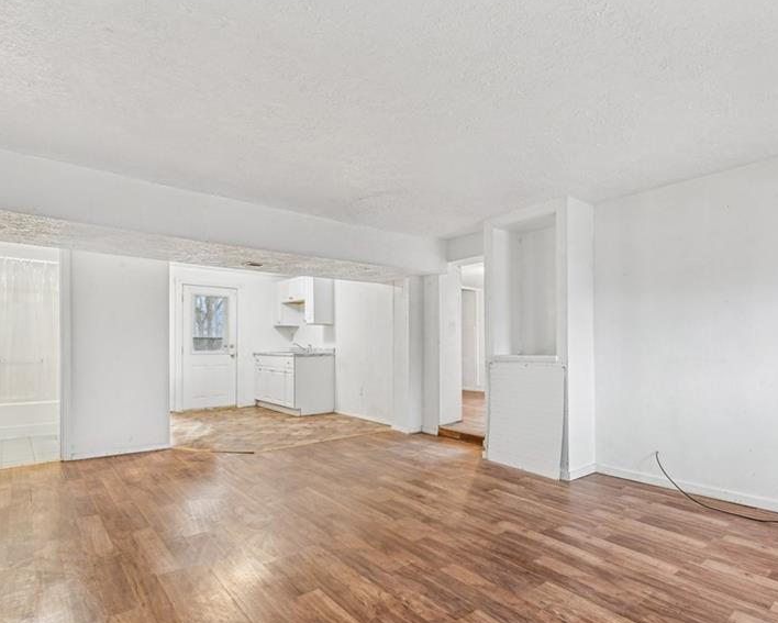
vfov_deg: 70.7
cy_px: 343
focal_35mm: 19
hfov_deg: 82.1
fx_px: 438
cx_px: 474
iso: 50
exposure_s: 1/1.67
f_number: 11
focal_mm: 14
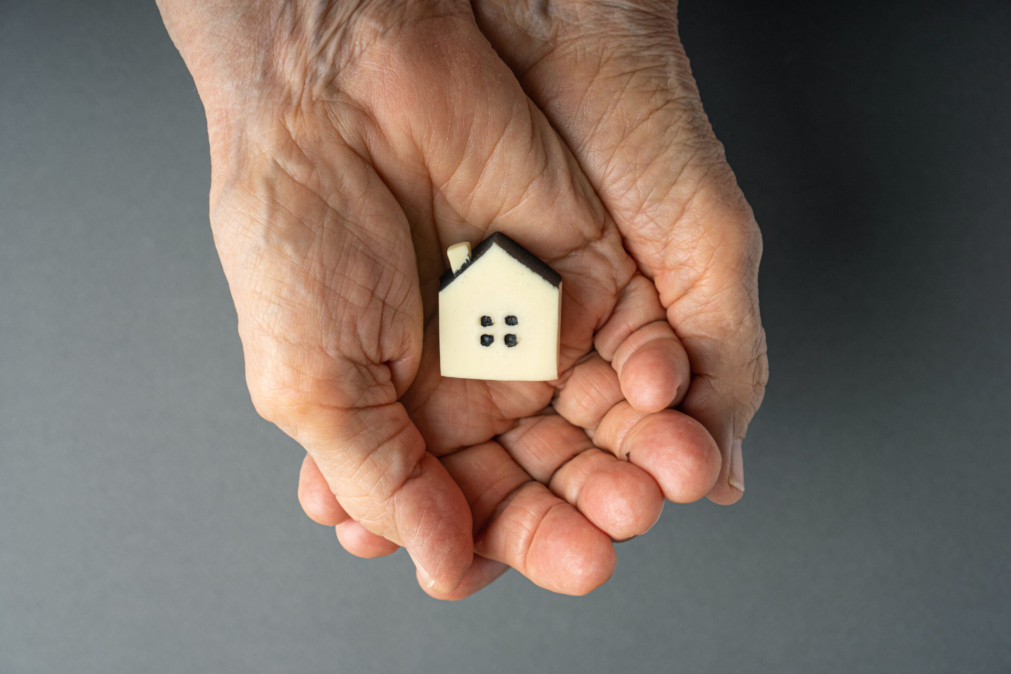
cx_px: 506
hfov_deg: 37.8
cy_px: 337
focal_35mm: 52
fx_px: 1474
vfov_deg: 25.8
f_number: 4.5
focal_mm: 35
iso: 100
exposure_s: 1/160
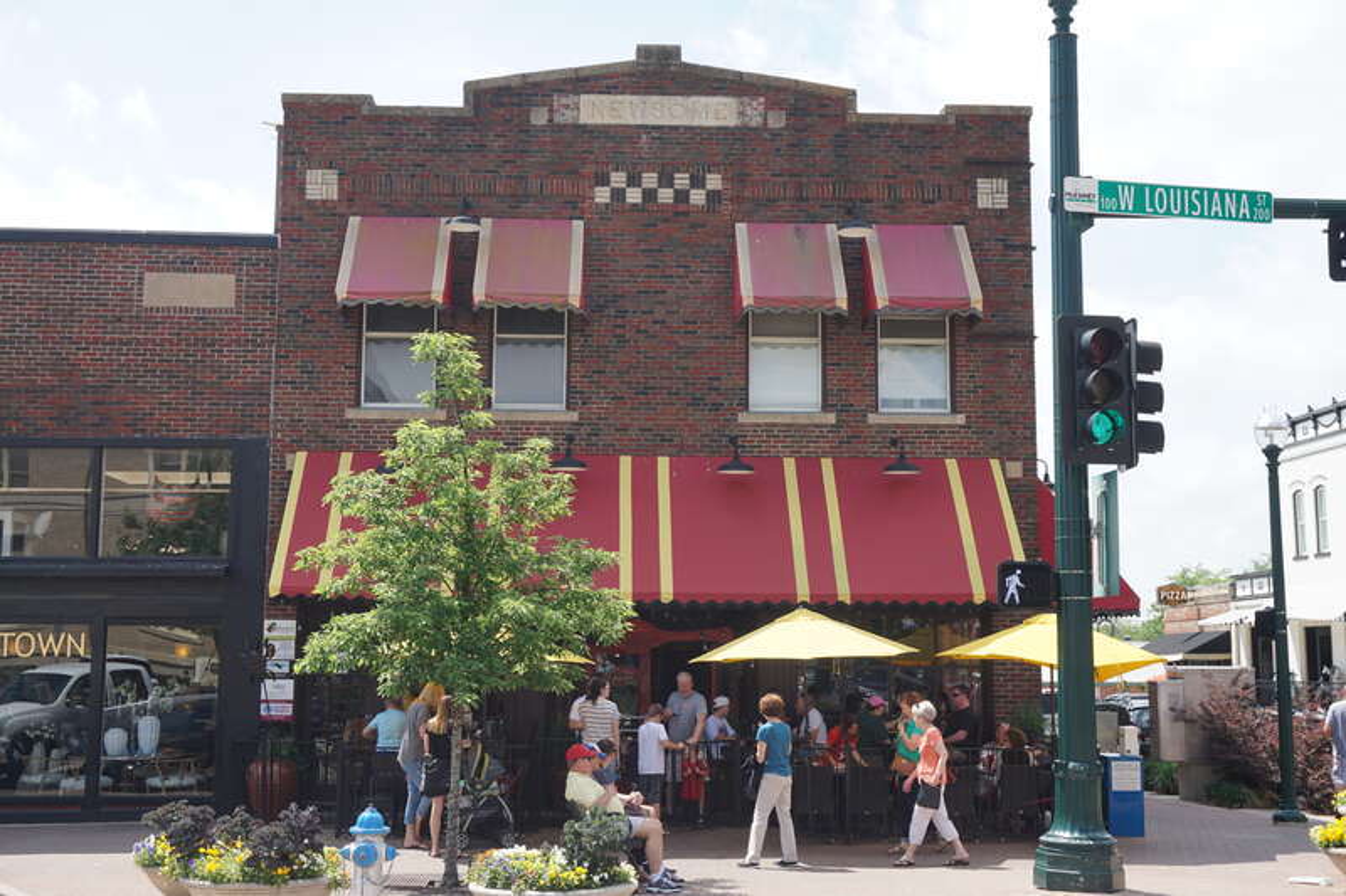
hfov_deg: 46.4
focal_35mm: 42
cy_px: 448
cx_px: 673
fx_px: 1570
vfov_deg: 31.9
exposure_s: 1/125
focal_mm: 28
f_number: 8
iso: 100
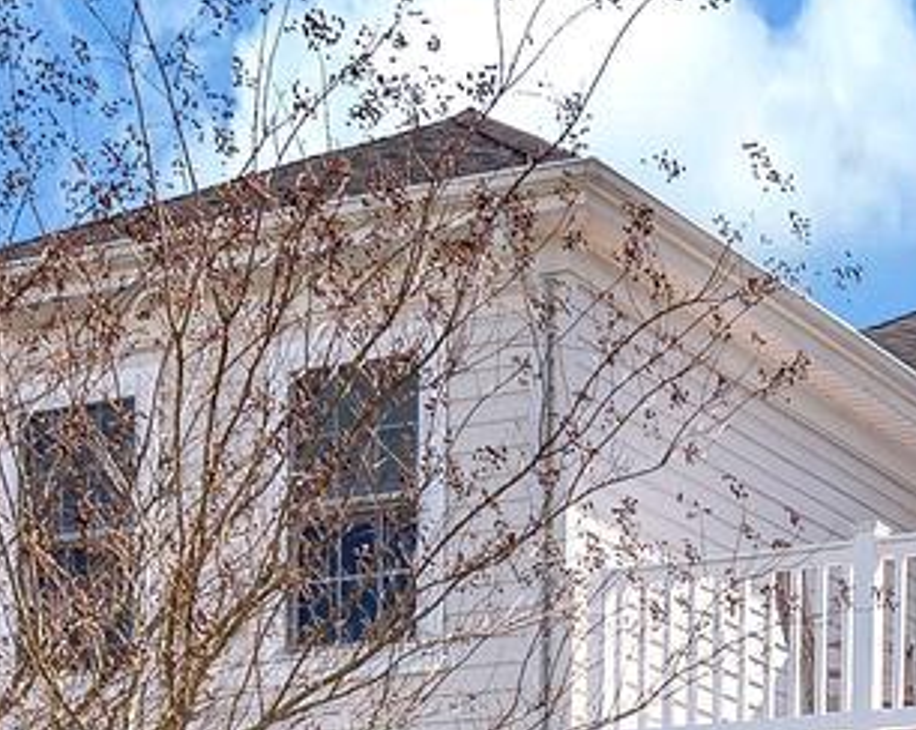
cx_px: 1045
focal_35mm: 88
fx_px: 2383
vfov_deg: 16.5
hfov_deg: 20.6
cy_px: 951
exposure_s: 1/320
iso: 100
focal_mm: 14
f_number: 6.3
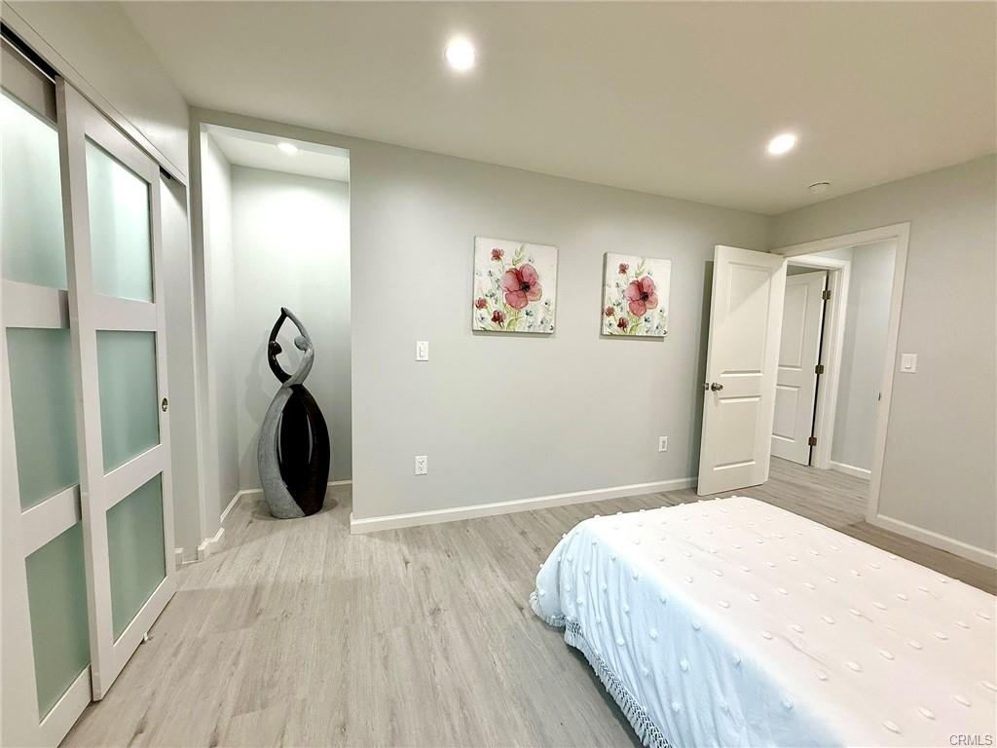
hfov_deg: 102.1
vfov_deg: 85.7
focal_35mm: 14
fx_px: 403
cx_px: 498
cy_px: 374
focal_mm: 2.22
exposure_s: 1/120
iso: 160
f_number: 2.2
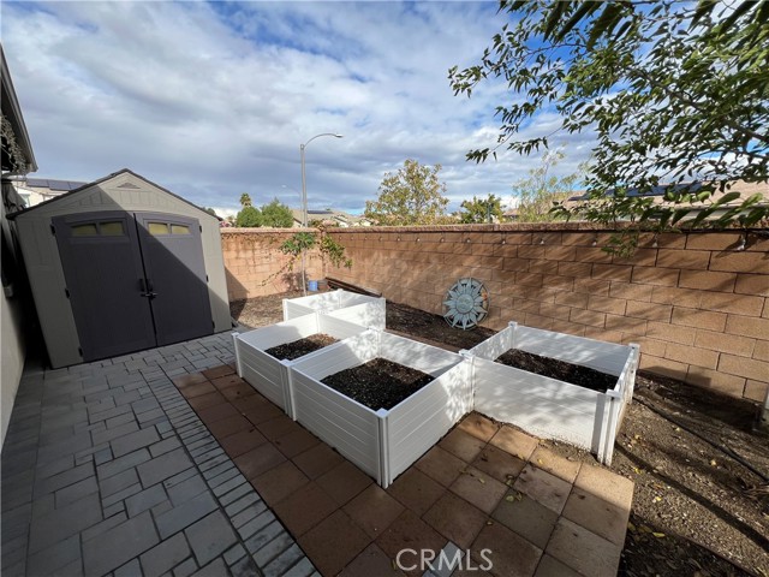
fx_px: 289
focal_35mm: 13
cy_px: 288
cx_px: 384
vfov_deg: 89.9
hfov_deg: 106.2
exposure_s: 1/1468
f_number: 1.8
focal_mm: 1.57
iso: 32
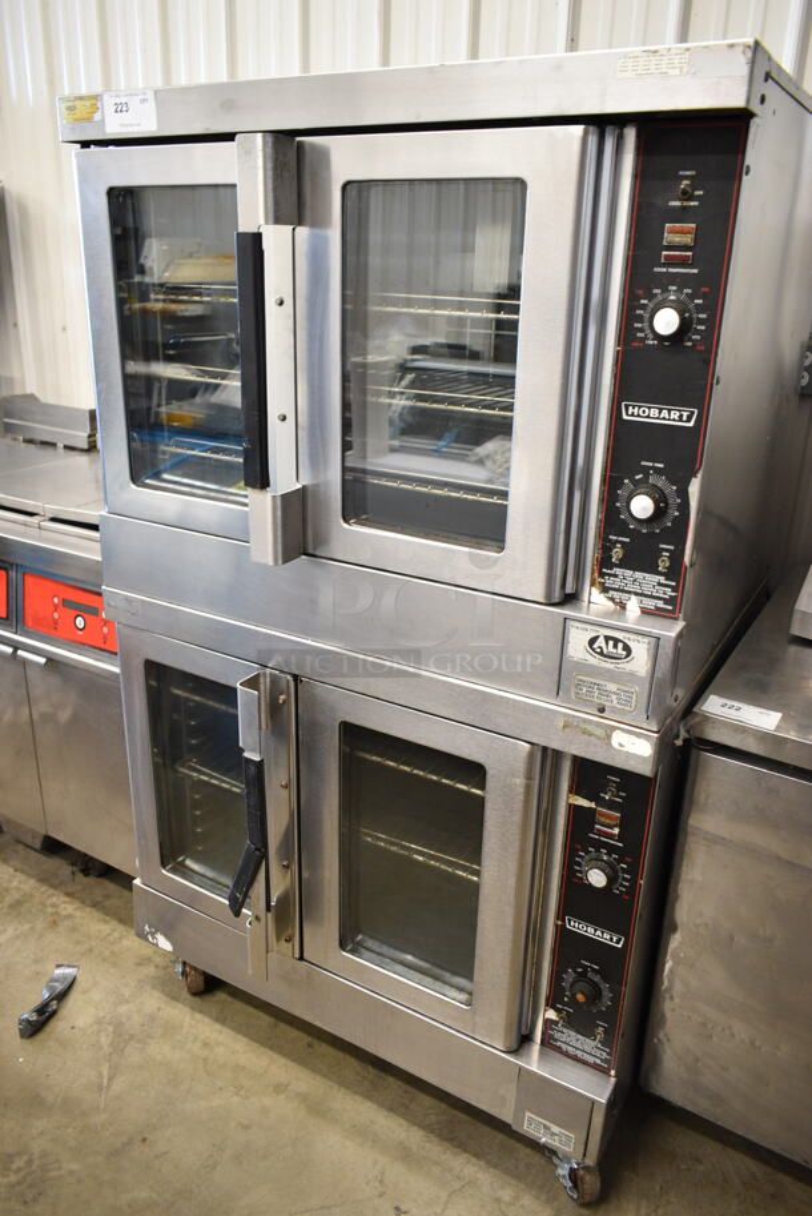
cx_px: 406
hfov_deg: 48.0
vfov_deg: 67.3
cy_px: 608
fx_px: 912
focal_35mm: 27
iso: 720
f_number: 3.5
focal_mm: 18
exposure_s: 1/30
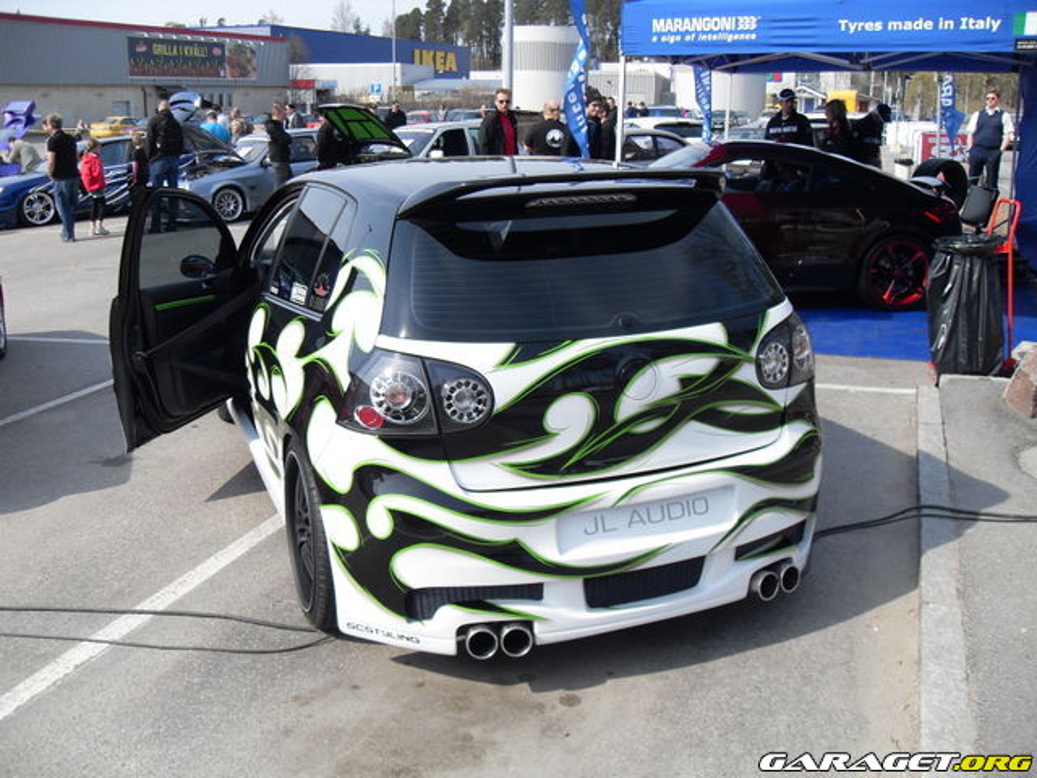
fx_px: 1019
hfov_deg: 54.0
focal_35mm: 34
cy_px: 389
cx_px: 518
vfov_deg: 41.8
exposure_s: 1/125
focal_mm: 6.3
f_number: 7
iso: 80
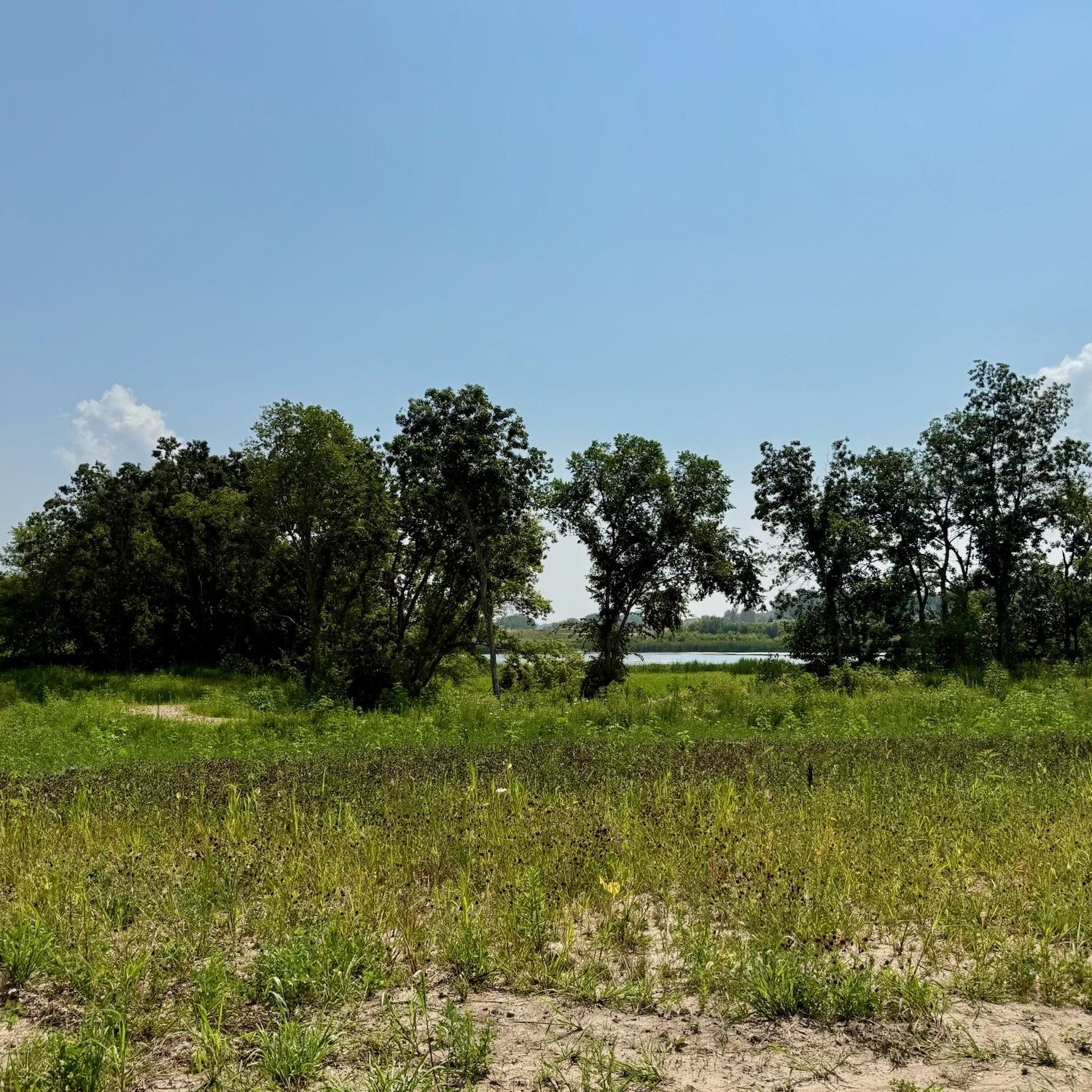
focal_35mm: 29
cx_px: 542
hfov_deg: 55.6
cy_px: 542
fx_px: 1035
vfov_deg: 55.6
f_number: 1.78
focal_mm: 6.76
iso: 80
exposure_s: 1/11905
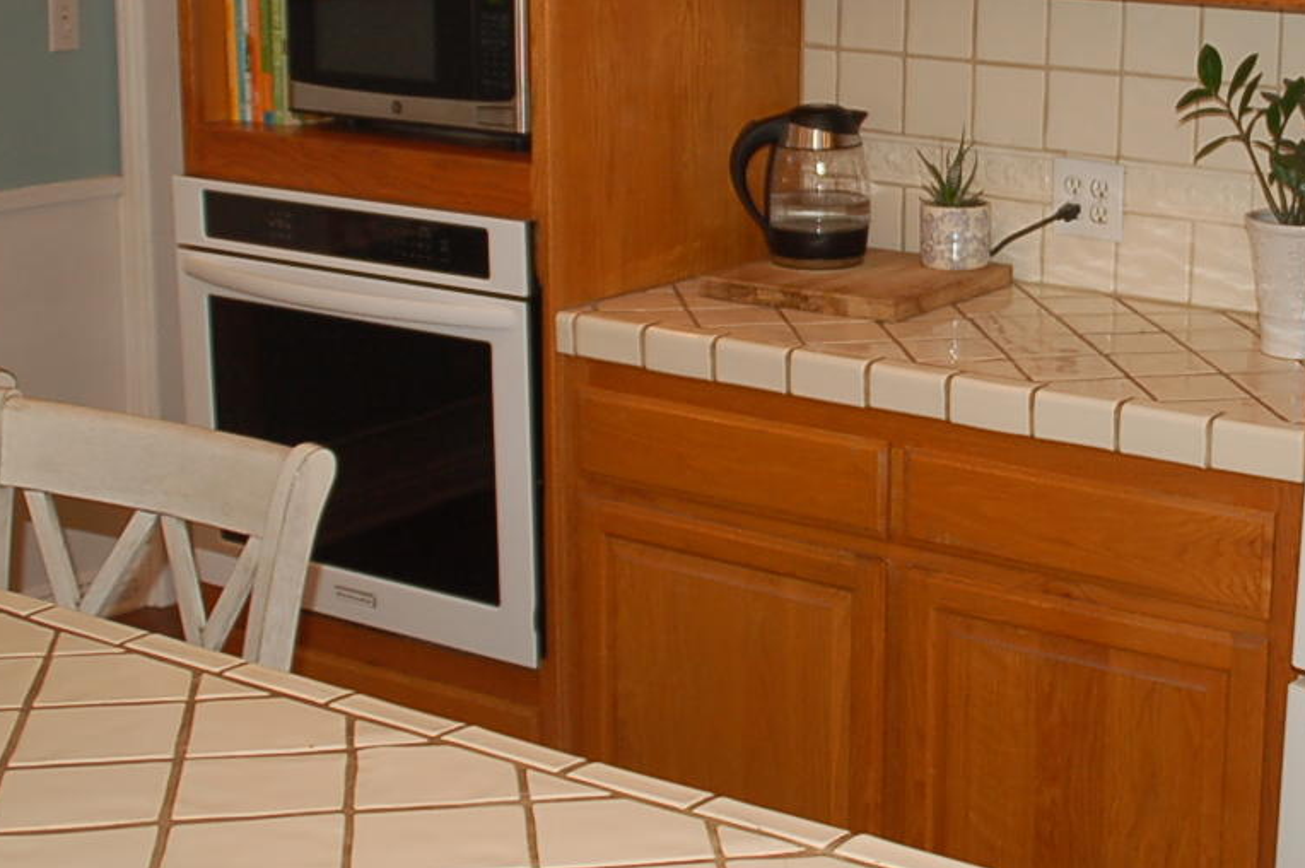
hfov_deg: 30.1
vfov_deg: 20.8
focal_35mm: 65
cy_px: 263
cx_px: 1069
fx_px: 2354
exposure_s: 1/60
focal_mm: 22
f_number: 3.8
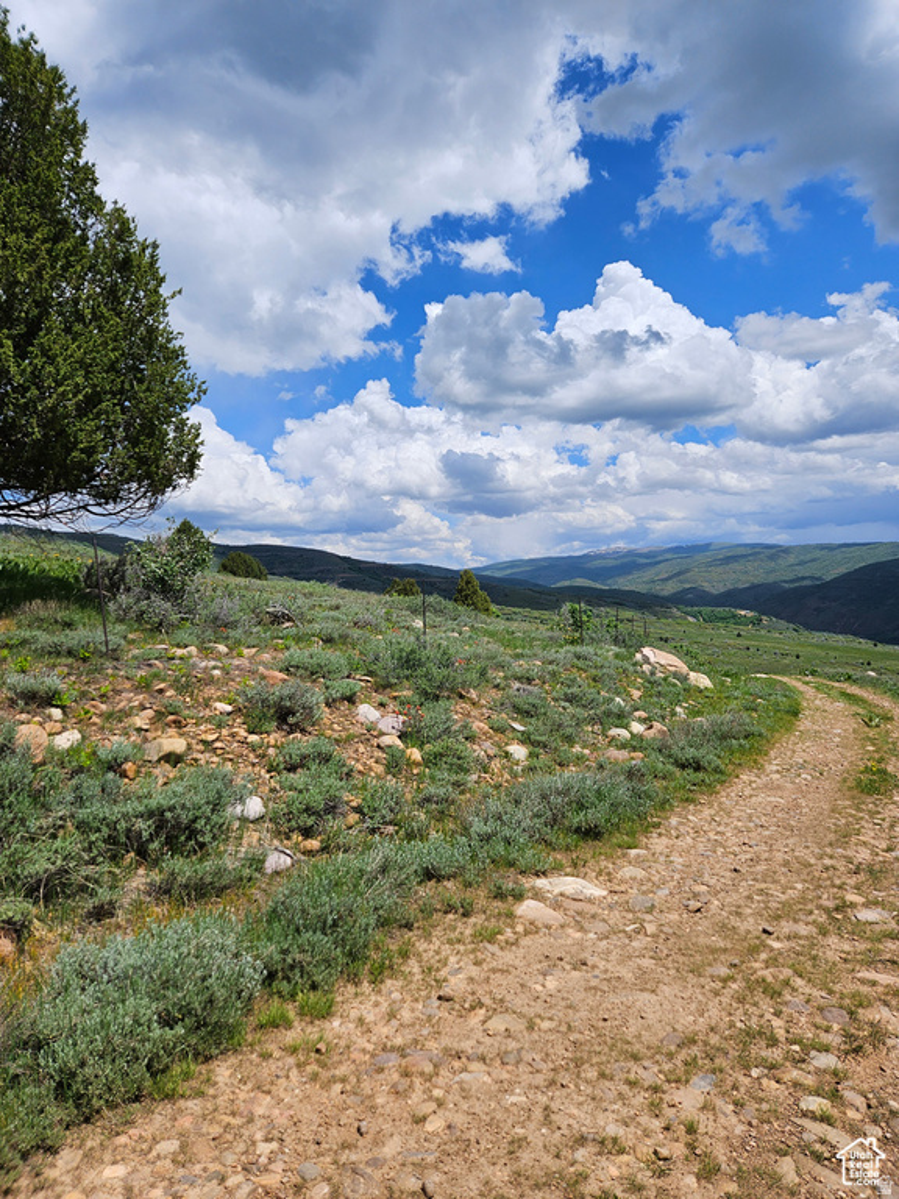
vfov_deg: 73.9
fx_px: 796
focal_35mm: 23
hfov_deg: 58.9
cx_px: 450
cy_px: 600
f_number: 1.8
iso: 25
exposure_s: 1/4054
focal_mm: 5.4
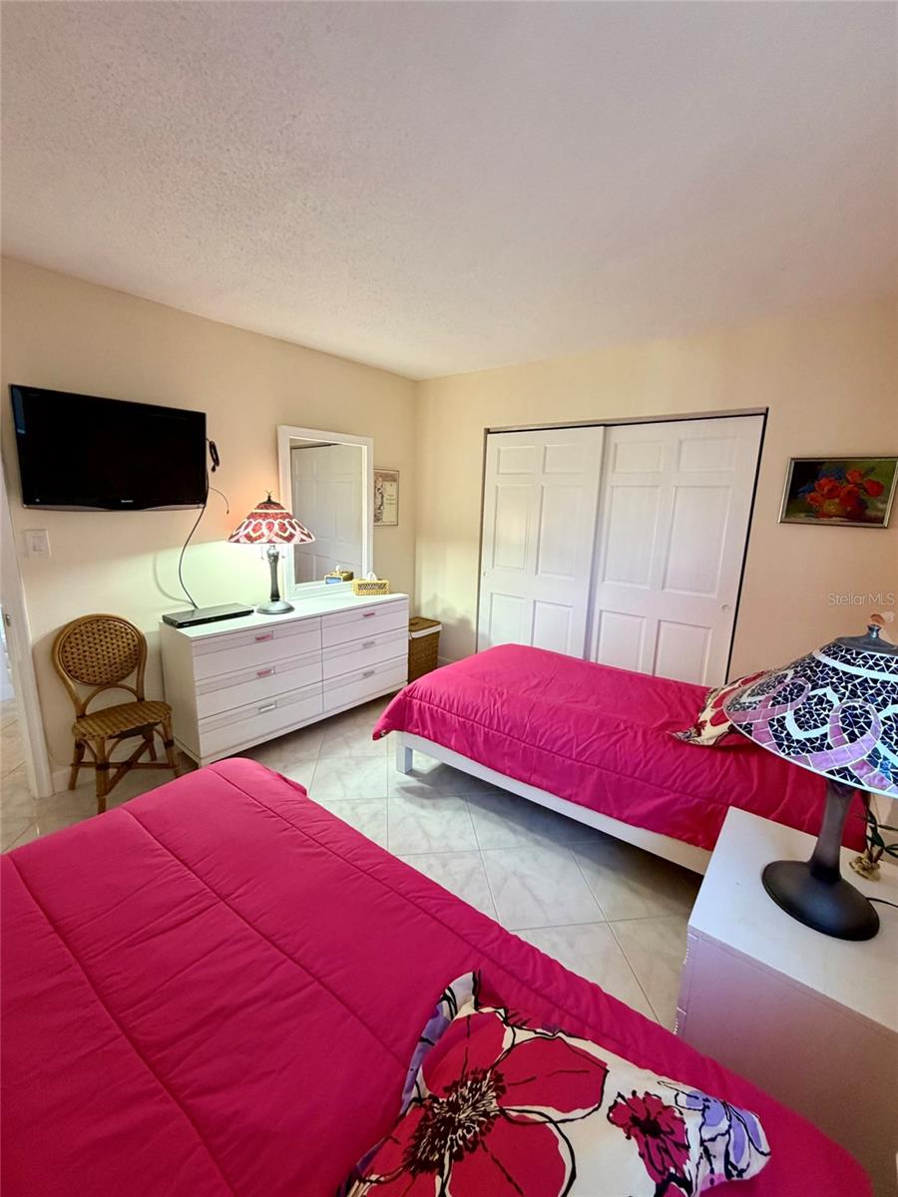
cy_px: 598
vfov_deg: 102.1
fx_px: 484
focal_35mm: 14
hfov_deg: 85.7
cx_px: 449
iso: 400
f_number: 2.2
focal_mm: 2.22
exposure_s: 1/60
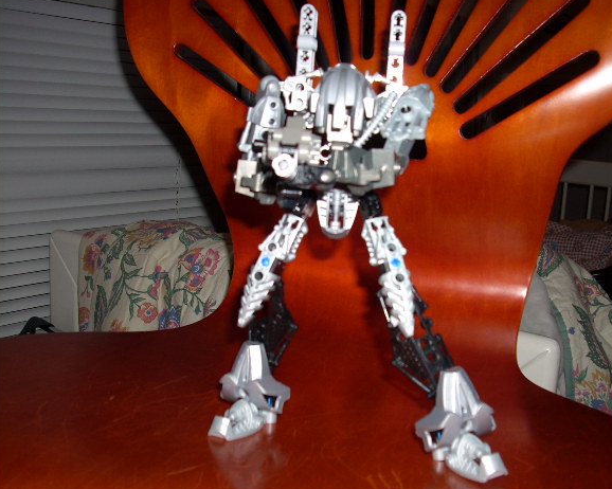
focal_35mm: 40
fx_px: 724
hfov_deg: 45.8
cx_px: 334
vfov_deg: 37.3
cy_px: 241
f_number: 2.8
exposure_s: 1/60
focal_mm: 6.2
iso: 64
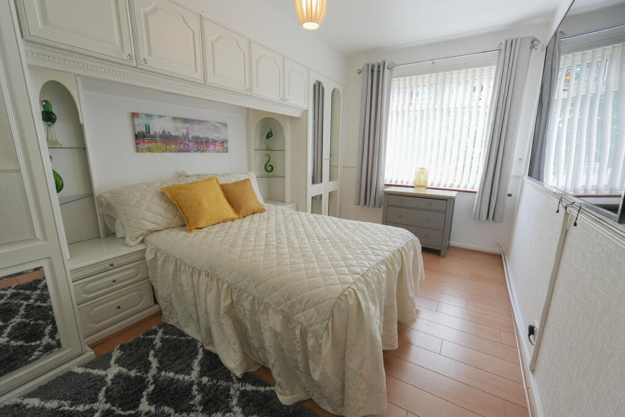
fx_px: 260
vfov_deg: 77.3
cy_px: 208
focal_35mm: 15
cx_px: 312
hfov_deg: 100.4
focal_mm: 10
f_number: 4
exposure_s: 1/60
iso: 160
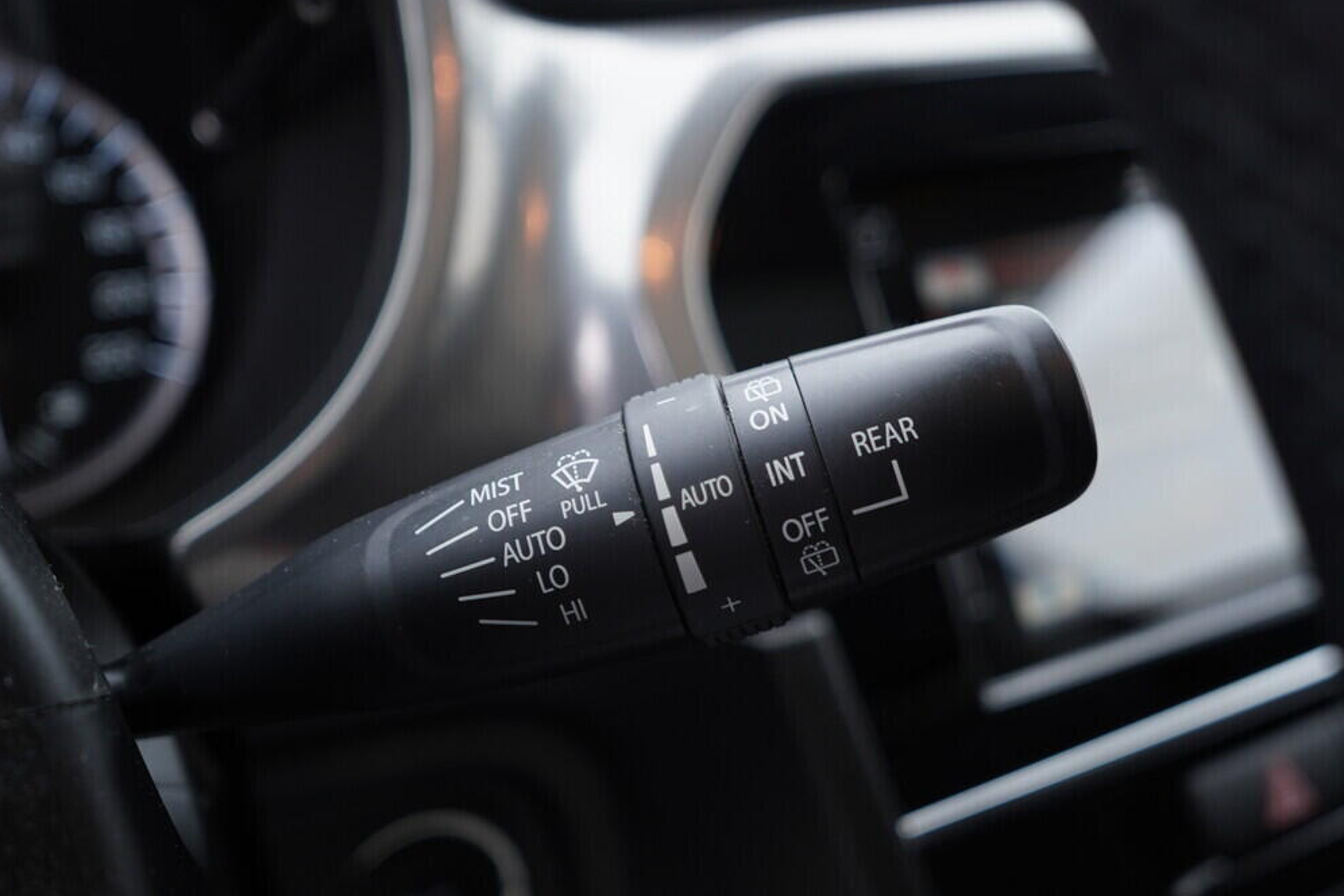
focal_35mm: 37
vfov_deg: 35.9
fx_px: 1381
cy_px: 453
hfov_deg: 51.9
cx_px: 683
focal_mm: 24
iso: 160
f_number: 2.8
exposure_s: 1/40
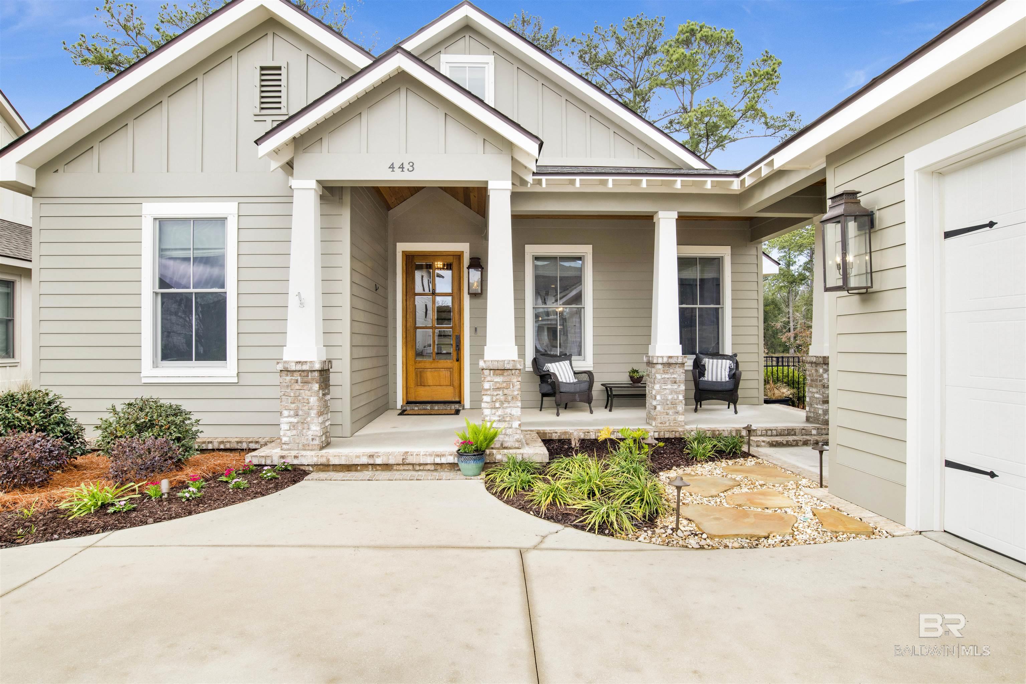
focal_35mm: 20
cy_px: 342
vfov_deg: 61.9
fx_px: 570
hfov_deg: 84.0
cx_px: 513
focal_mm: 20
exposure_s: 1/60
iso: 200
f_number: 11
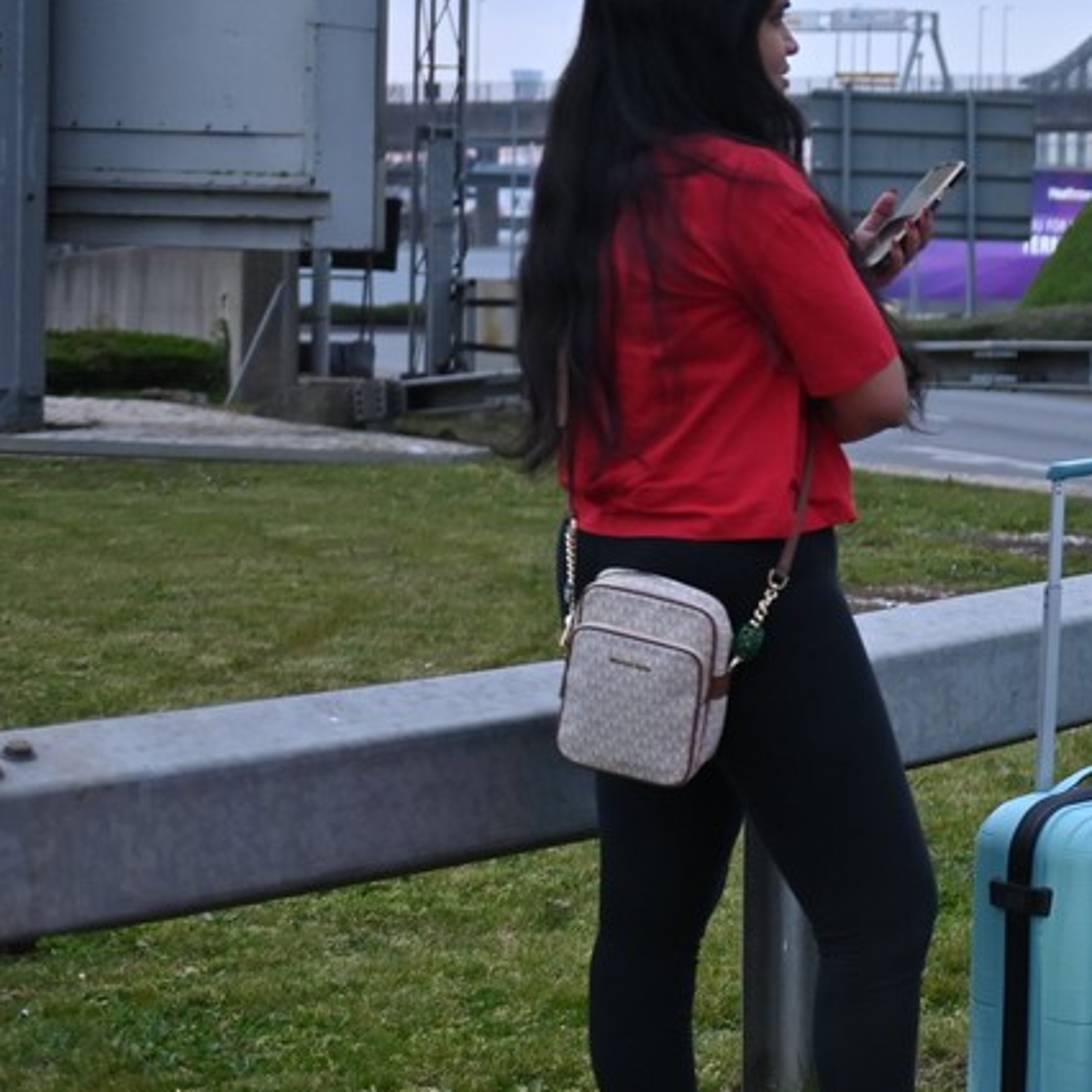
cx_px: 1648
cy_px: 397
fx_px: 3391
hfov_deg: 16.6
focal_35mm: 95
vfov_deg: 18.3
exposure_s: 1/320
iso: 400
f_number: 2.8
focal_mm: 34
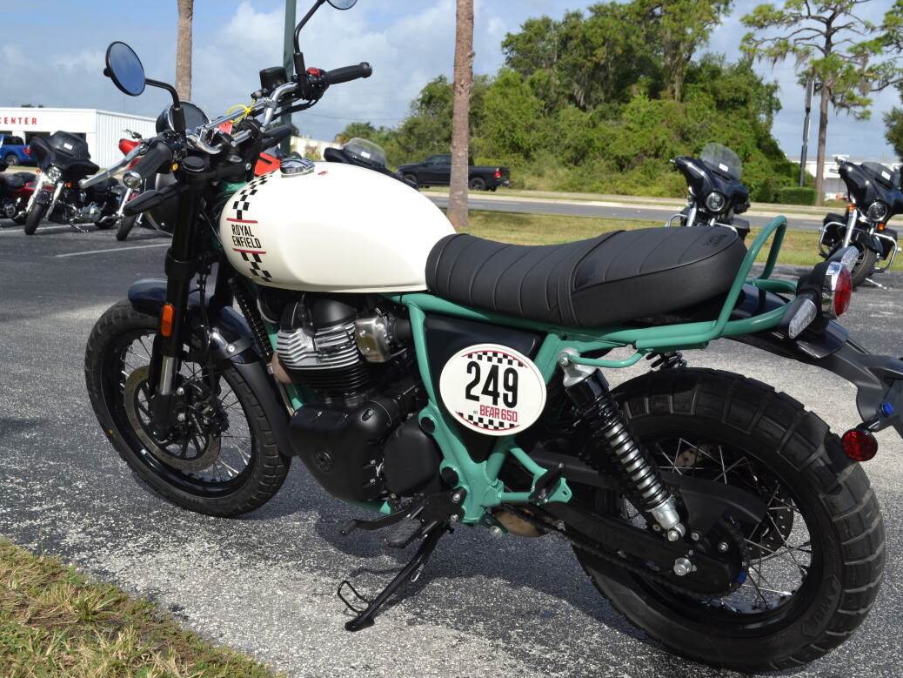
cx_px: 481
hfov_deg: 46.8
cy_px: 332
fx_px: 1044
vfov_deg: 36.0
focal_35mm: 40
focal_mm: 24
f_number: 8
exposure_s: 1/250
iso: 100
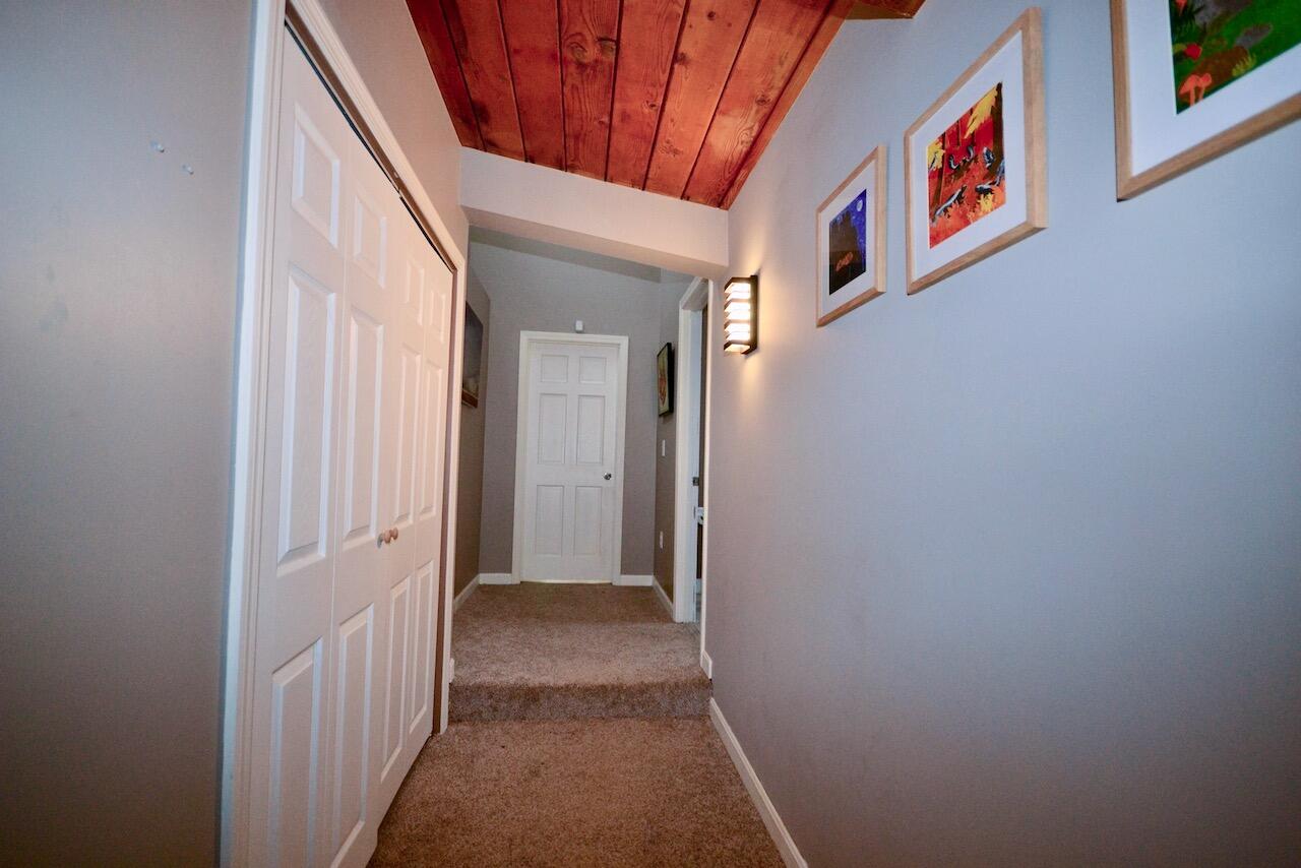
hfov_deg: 100.4
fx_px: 542
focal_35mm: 15
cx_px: 650
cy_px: 434
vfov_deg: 77.4
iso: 720
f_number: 4
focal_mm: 10
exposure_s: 1/60
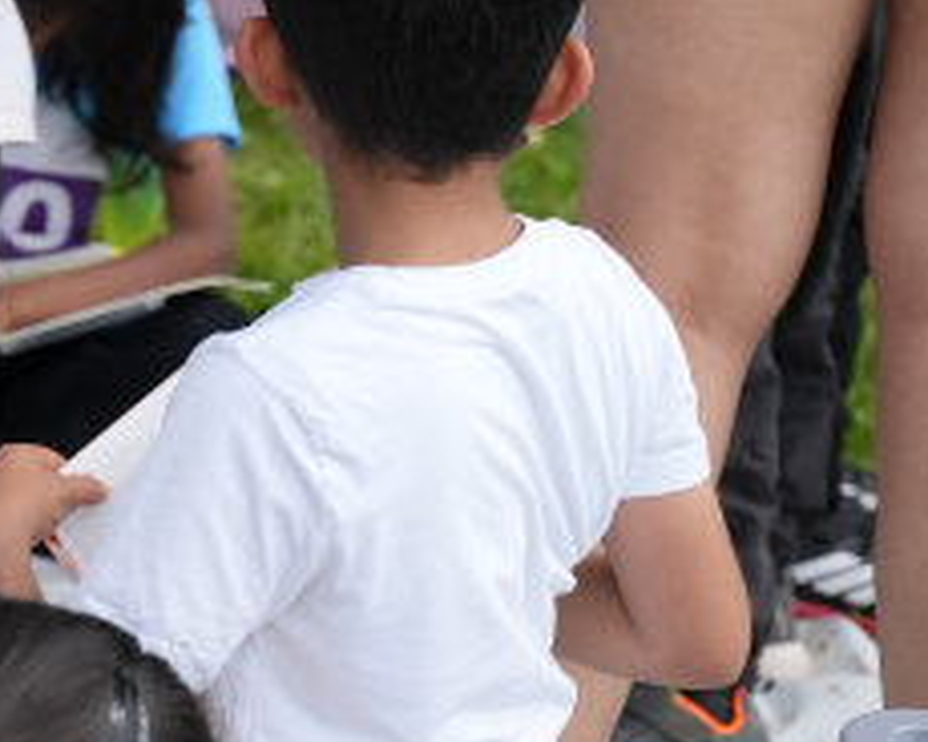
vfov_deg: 7.7
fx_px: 5516
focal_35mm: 201
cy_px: 135
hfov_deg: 9.2
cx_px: -730
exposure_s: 1/1600
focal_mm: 48.2
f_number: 2.8
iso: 250
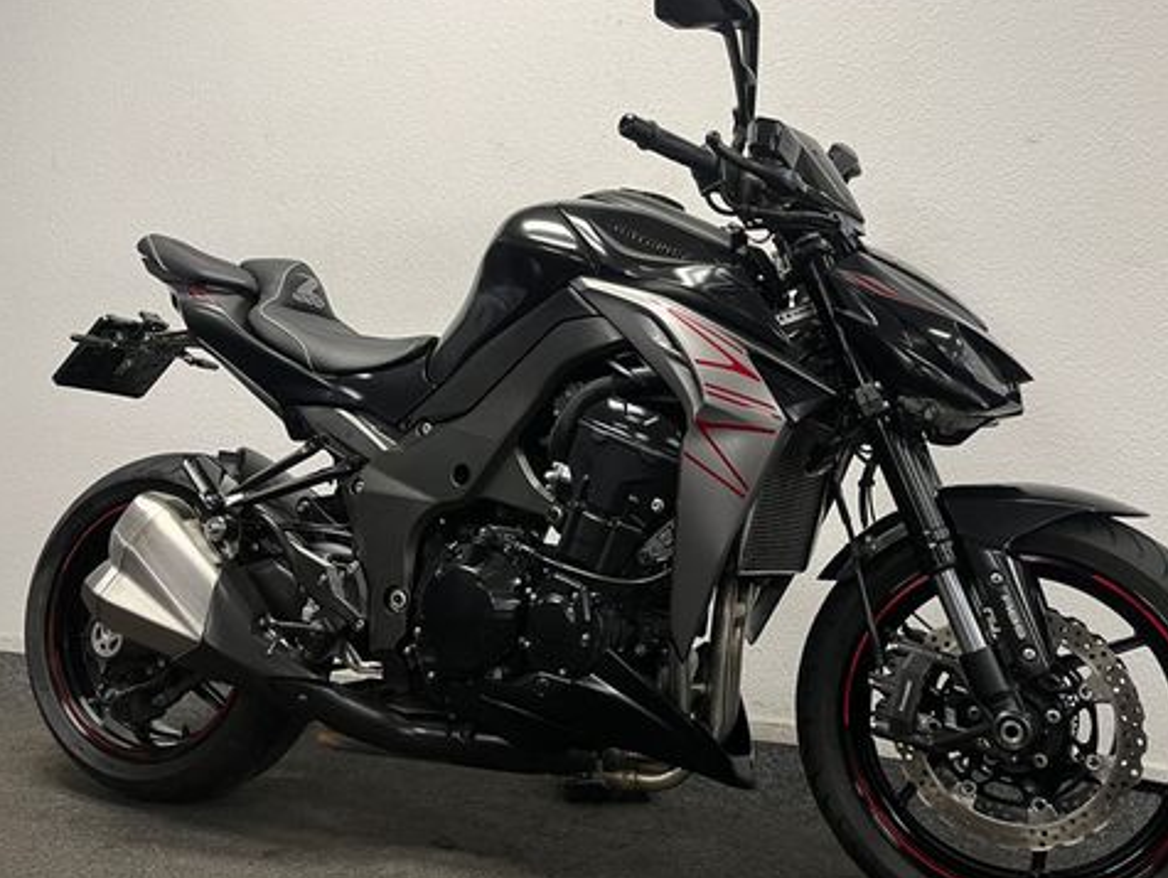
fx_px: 1182
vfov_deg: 40.7
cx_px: 622
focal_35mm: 35
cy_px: 455
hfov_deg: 52.6
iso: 80
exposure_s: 1/50
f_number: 1.6
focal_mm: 5.1
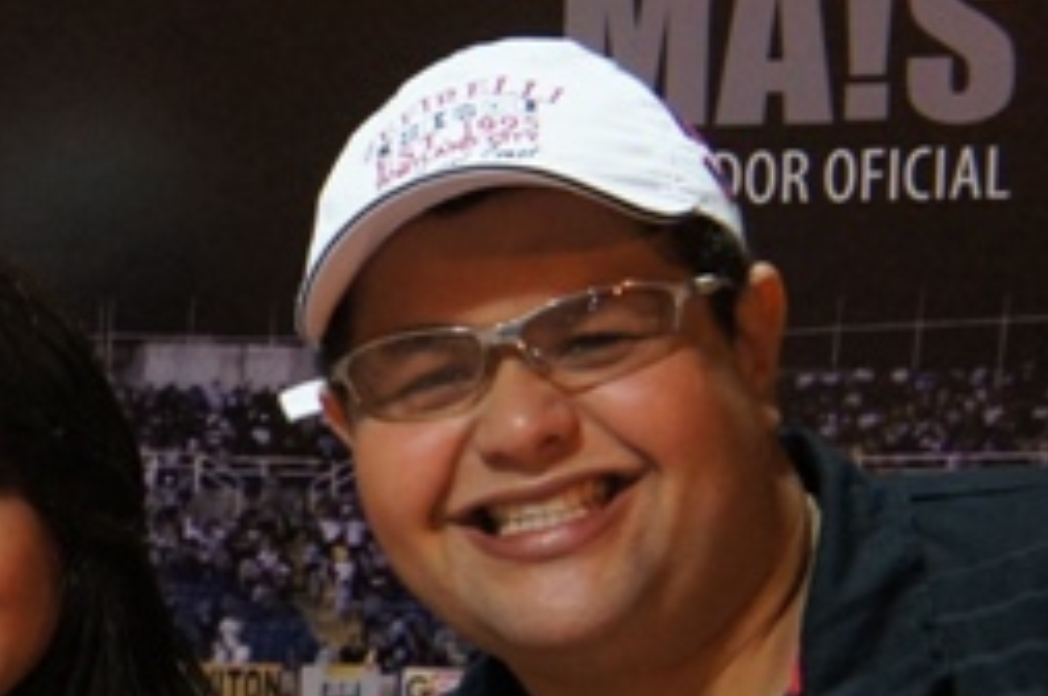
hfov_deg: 11.6
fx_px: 4972
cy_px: 744
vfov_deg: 8.0
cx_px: -443
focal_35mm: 171
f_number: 4.5
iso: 1600
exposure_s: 1/30
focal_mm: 36
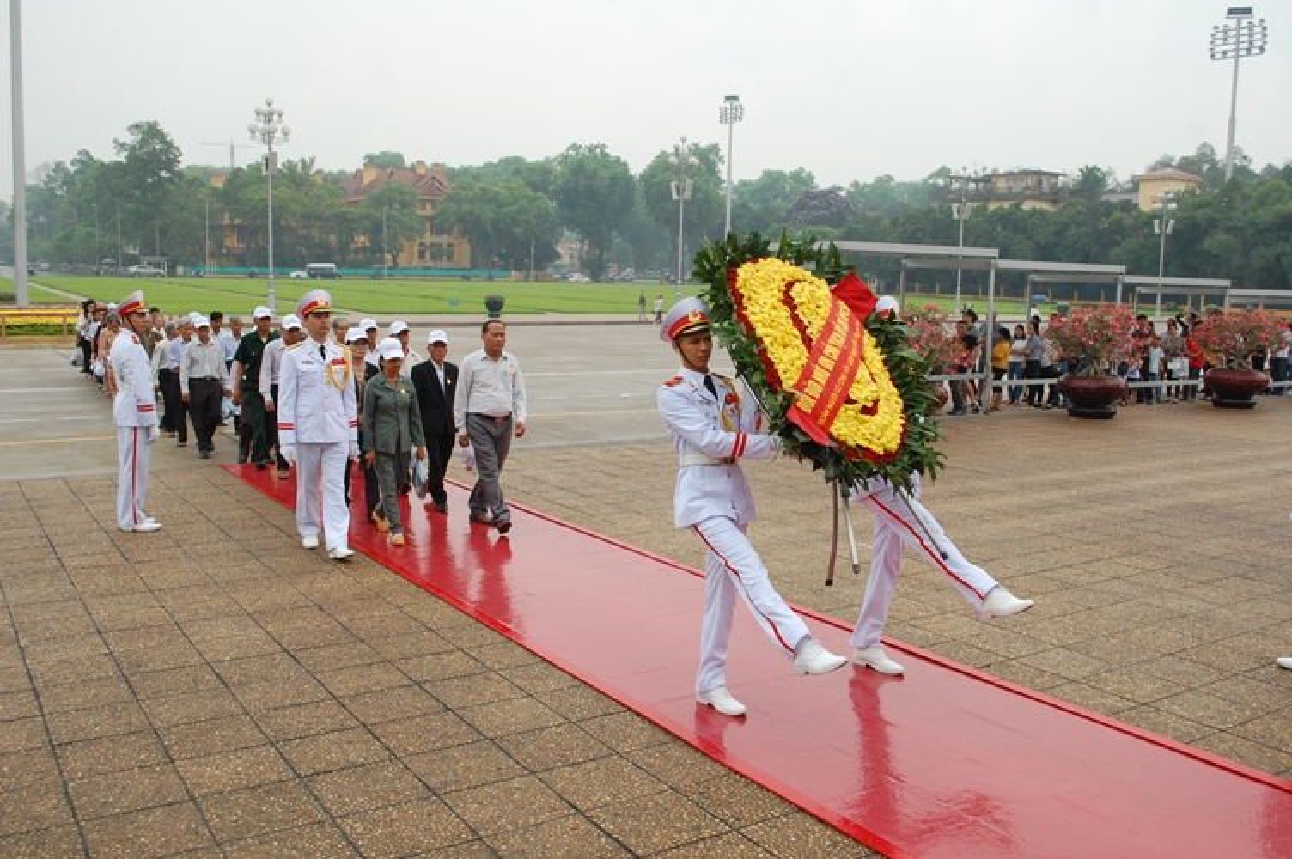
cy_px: 430
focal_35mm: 33
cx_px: 646
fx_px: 1183
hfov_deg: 57.3
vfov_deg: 39.9
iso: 200
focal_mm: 22
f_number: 6.3
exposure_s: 1/160
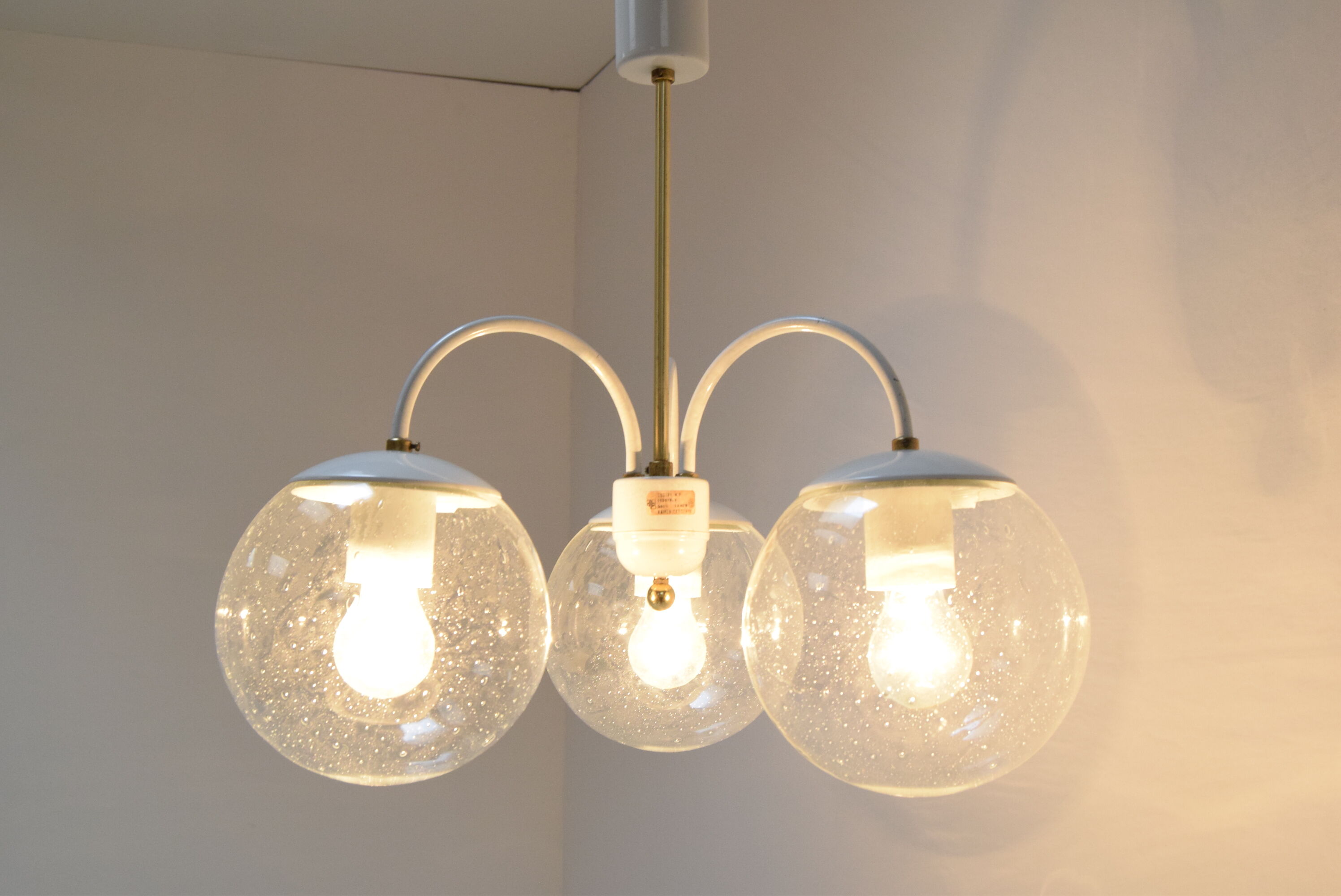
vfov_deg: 34.3
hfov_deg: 49.5
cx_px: 670
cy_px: 448
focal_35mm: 39
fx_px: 1454
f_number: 9
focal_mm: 26
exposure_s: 1/100
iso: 1600
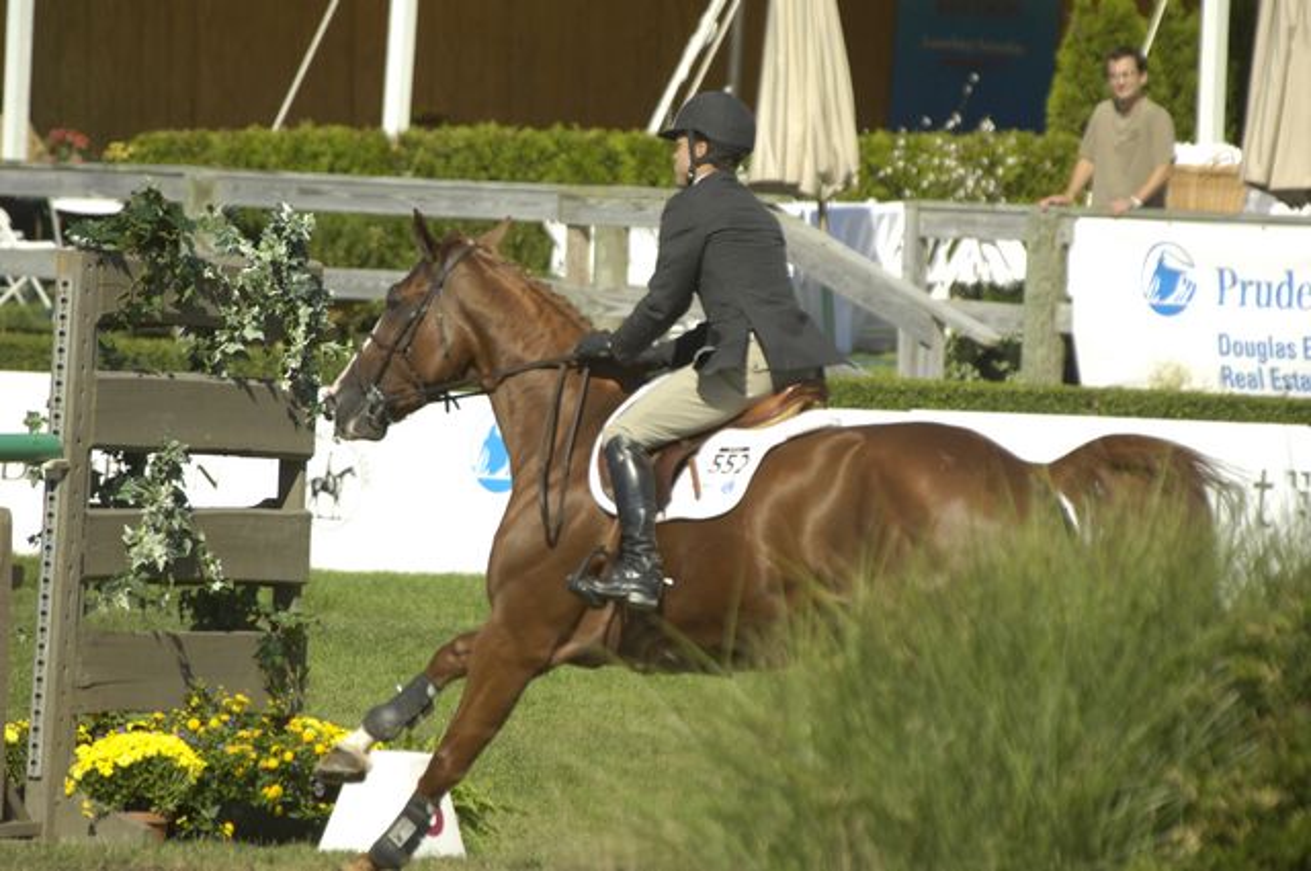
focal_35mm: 630
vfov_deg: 2.2
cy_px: 436
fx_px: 22913
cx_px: 656
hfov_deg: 3.3
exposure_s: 1/1000
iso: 320
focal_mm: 420
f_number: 7.1
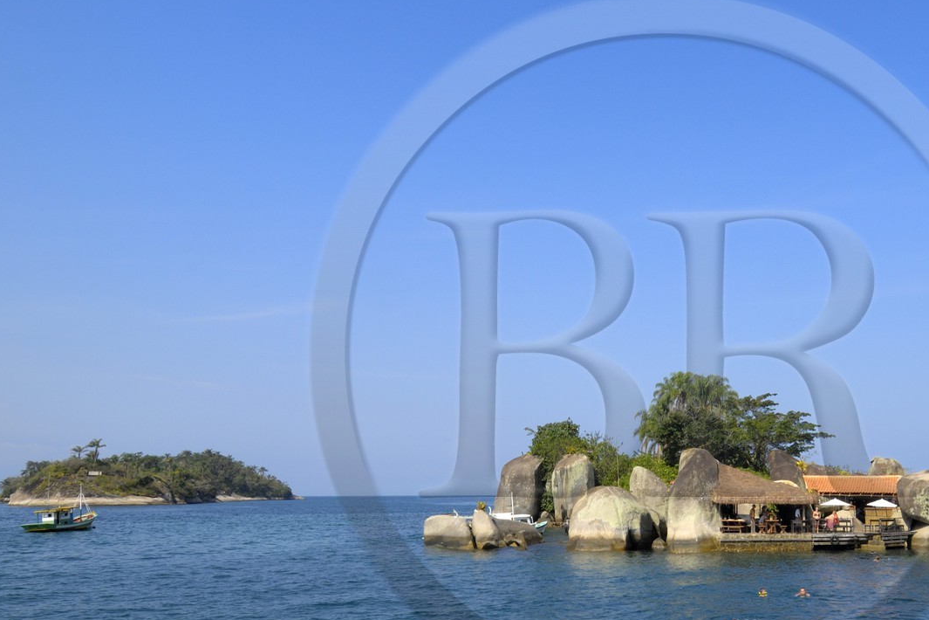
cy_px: 355
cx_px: 665
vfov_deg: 39.1
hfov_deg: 54.2
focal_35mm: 34
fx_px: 871
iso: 100
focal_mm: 15
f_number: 11
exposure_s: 1/160
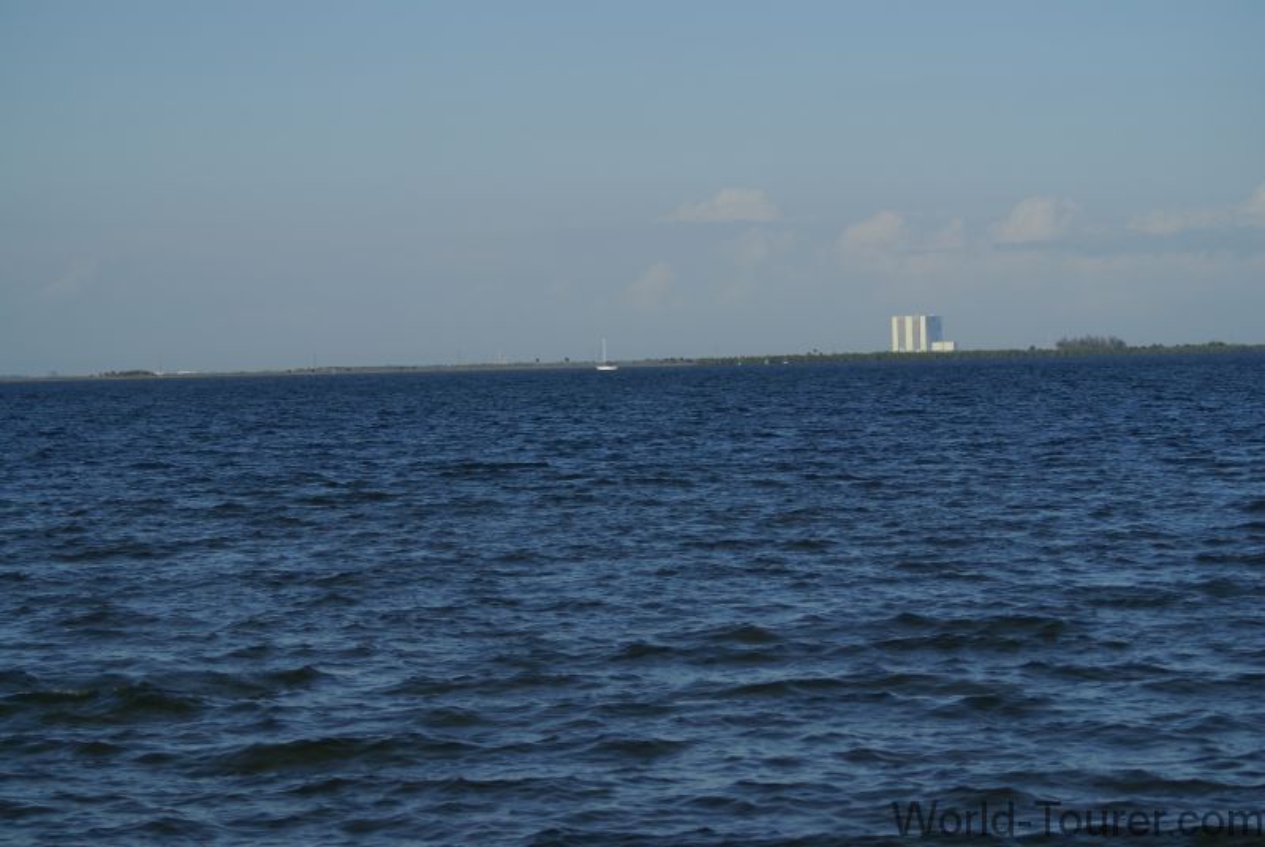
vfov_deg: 12.2
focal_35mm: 112
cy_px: 424
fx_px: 3959
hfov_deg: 18.2
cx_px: 632
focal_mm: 75
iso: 100
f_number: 5.6
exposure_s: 1/800
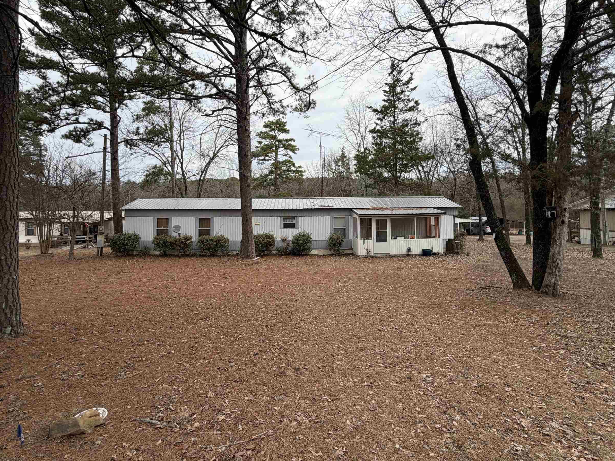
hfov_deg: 87.7
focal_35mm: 18
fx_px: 320
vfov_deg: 71.0
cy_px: 190
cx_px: 299
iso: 40
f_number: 2.2
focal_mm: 2.22
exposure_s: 1/535
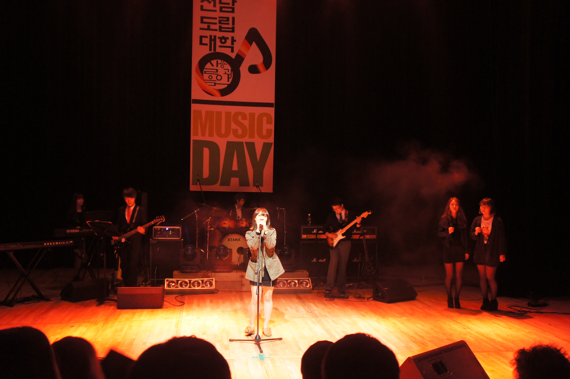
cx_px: 285
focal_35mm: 38
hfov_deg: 51.3
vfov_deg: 35.5
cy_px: 190
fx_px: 593
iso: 1600
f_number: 4
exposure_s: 1/25
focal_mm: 25
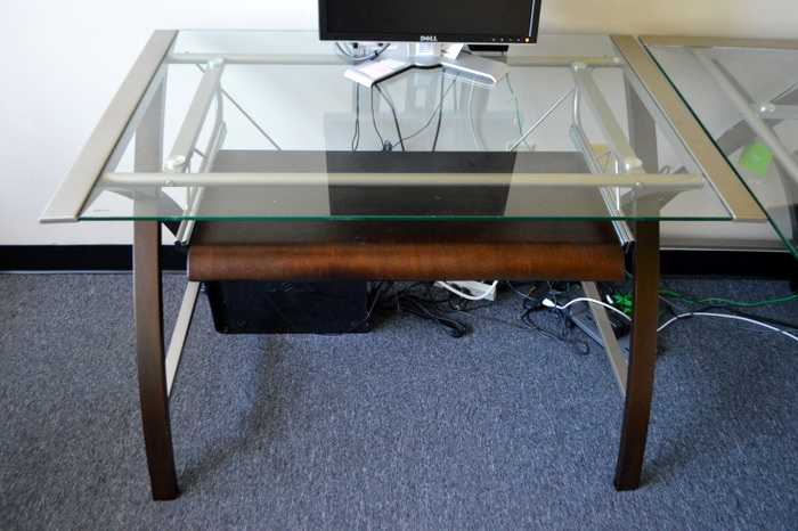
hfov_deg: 62.0
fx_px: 665
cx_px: 399
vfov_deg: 43.6
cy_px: 266
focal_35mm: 30
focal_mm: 20
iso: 2500
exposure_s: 1/60
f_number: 3.8
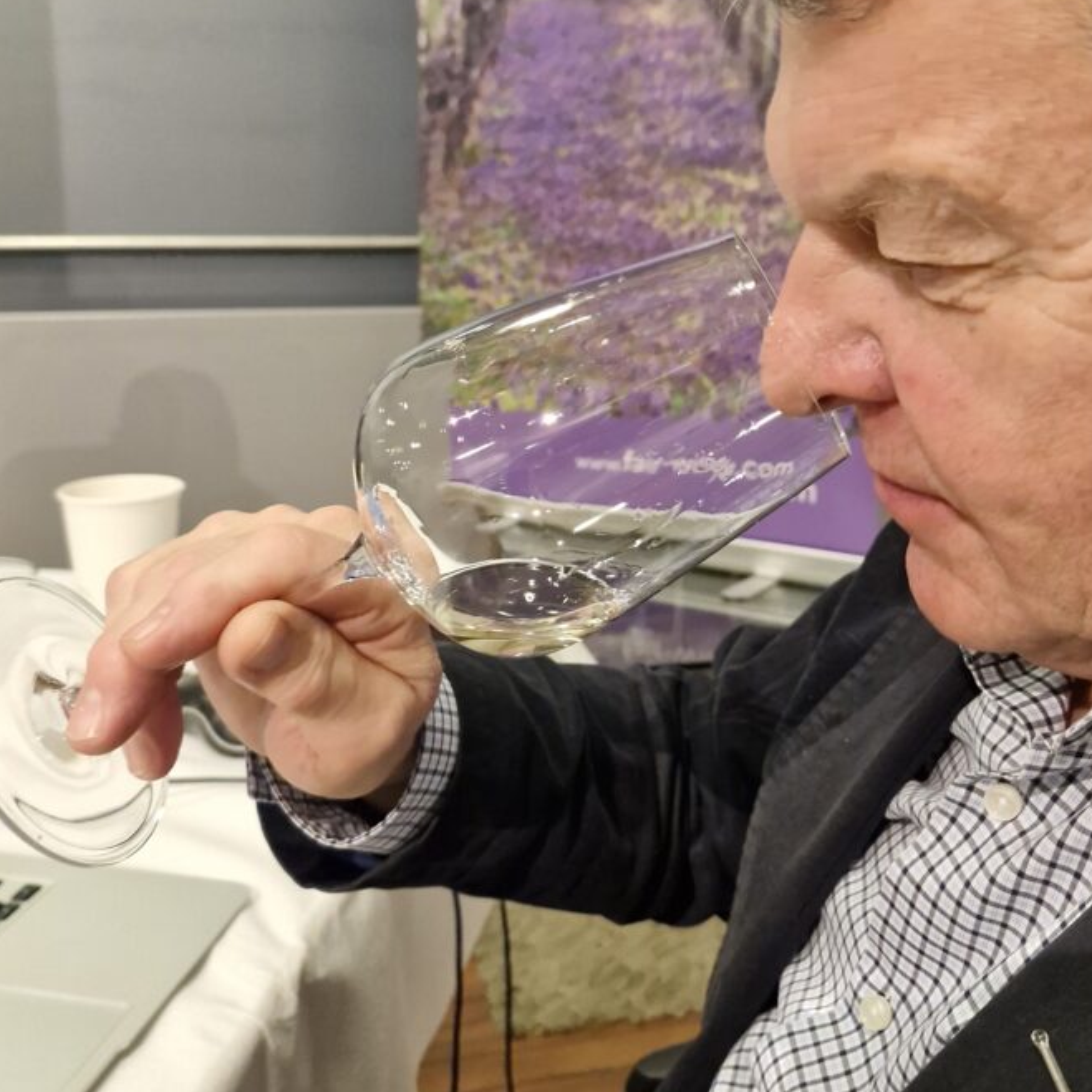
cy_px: 419
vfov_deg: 44.6
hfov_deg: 44.9
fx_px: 1321
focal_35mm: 37
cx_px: 552
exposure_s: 1/100
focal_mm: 5.54
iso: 500
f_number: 1.8
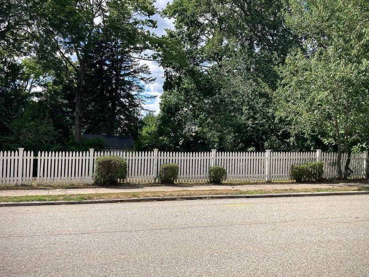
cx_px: 189
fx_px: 384
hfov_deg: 51.3
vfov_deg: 39.7
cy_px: 139
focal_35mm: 36
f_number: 1.8
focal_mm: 3.99
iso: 20
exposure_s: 1/1600
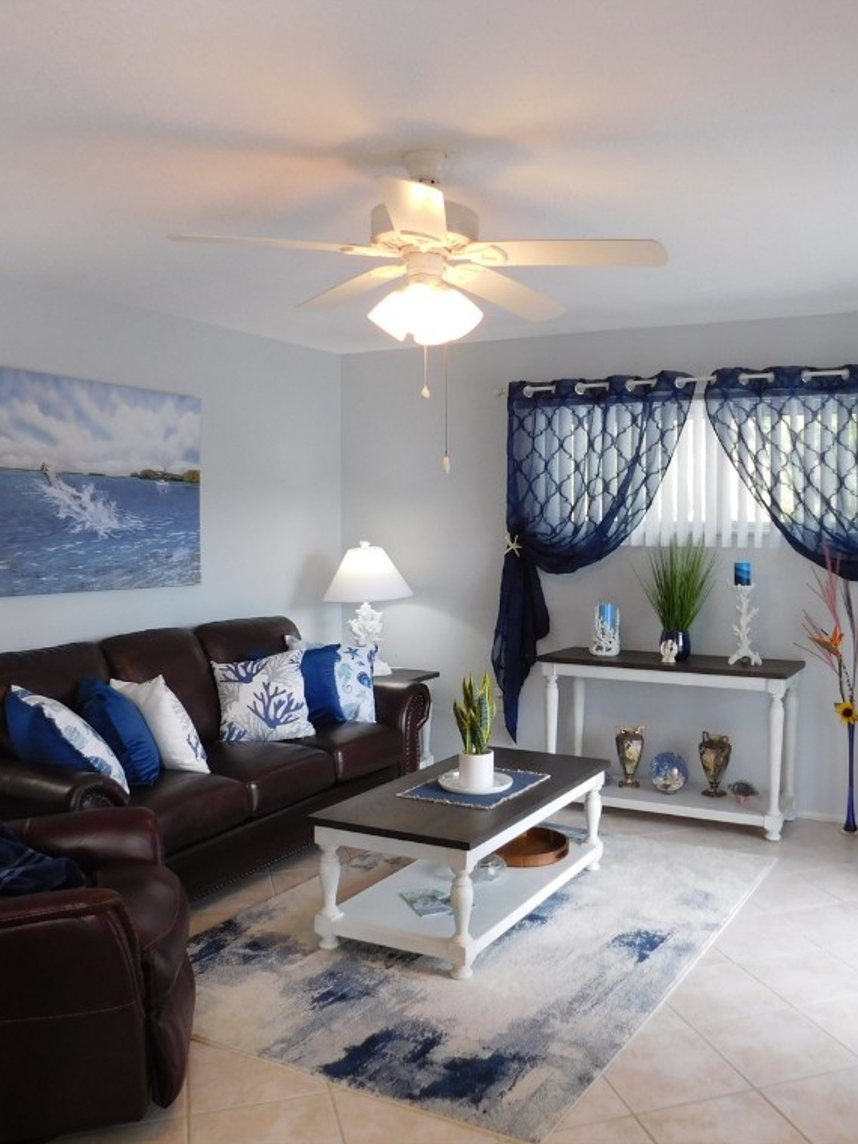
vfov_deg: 58.4
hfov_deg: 45.0
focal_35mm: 31
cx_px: 543
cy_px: 569
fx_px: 1024
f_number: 3
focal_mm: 4
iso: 125
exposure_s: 1/30
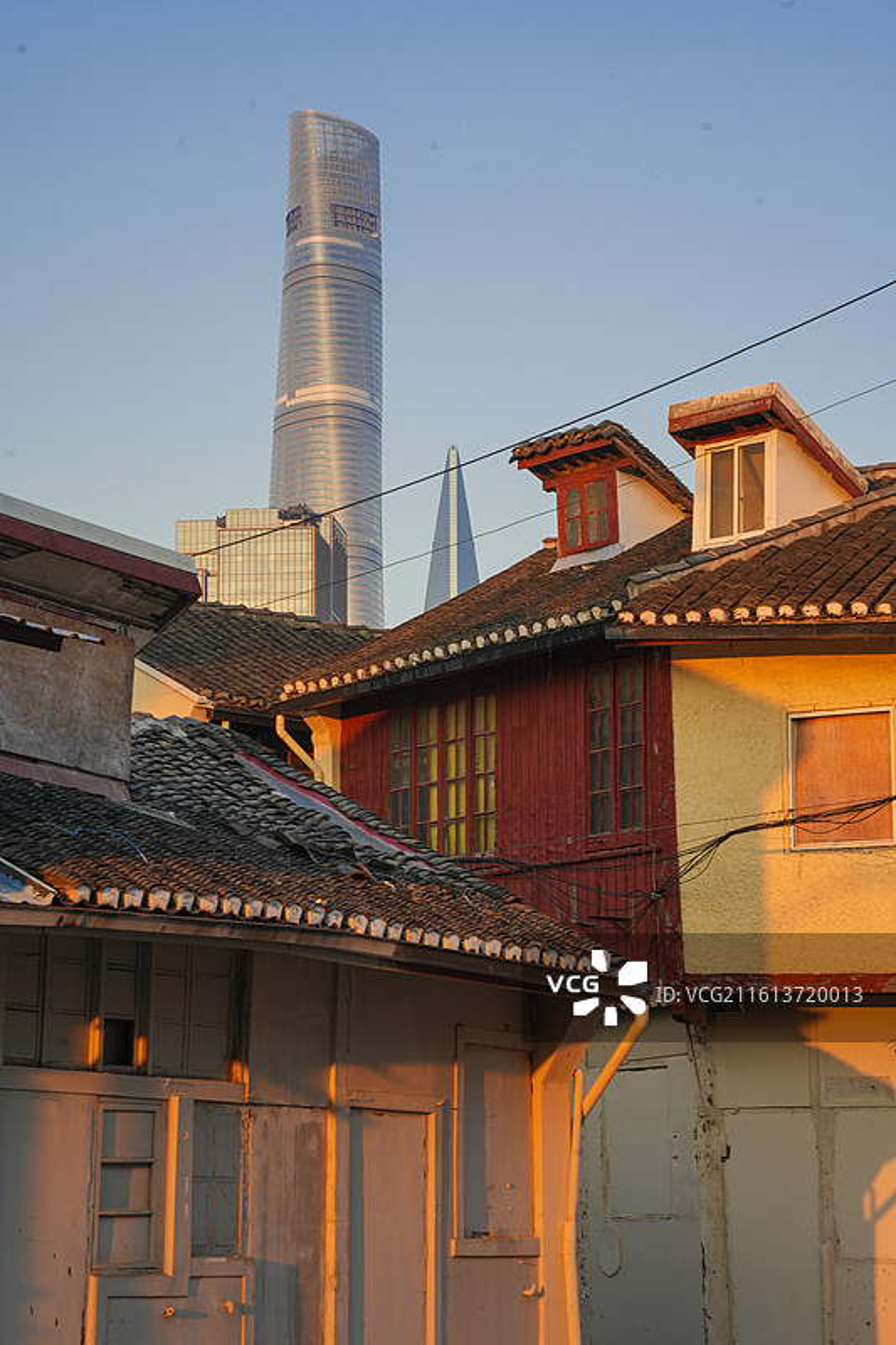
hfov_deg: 14.4
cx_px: 448
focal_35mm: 95
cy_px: 672
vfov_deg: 21.5
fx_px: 3548
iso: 100
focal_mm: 95
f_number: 14
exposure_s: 1/20
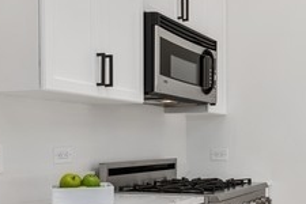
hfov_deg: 32.1
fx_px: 510
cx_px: 265
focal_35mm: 60
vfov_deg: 22.4
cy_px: 151
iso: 200
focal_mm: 15
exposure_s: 1/13
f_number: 8
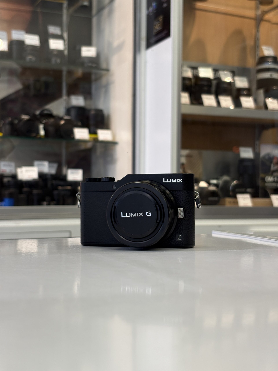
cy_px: 186
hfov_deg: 28.0
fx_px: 557
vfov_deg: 36.8
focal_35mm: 52
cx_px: 139
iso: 80
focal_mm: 5.96
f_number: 1.6
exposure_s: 1/100
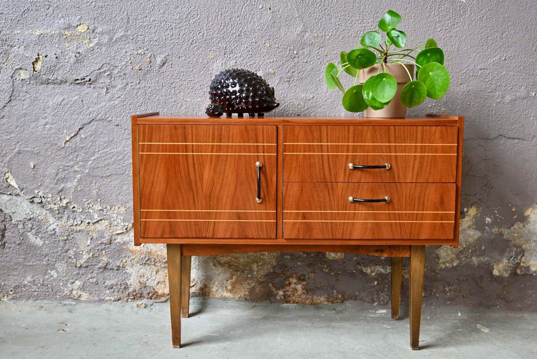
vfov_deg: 31.9
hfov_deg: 46.4
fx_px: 627
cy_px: 180
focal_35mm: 42
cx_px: 268
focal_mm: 42
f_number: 4
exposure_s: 1/125
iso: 900
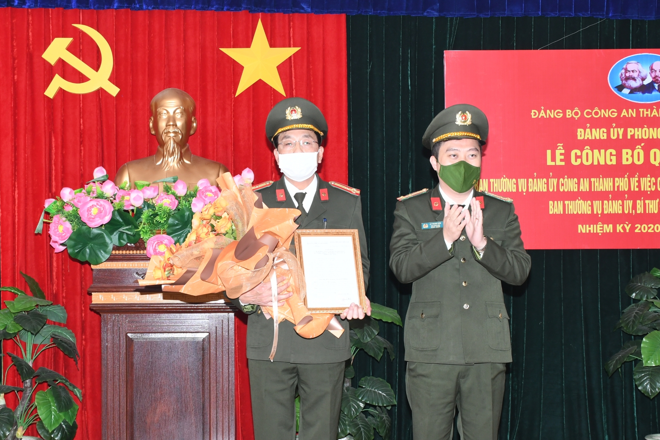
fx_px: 1412
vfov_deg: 17.7
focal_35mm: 77
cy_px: 241
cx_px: 277
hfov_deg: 26.3
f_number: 8
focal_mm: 32
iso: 500
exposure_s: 1/200
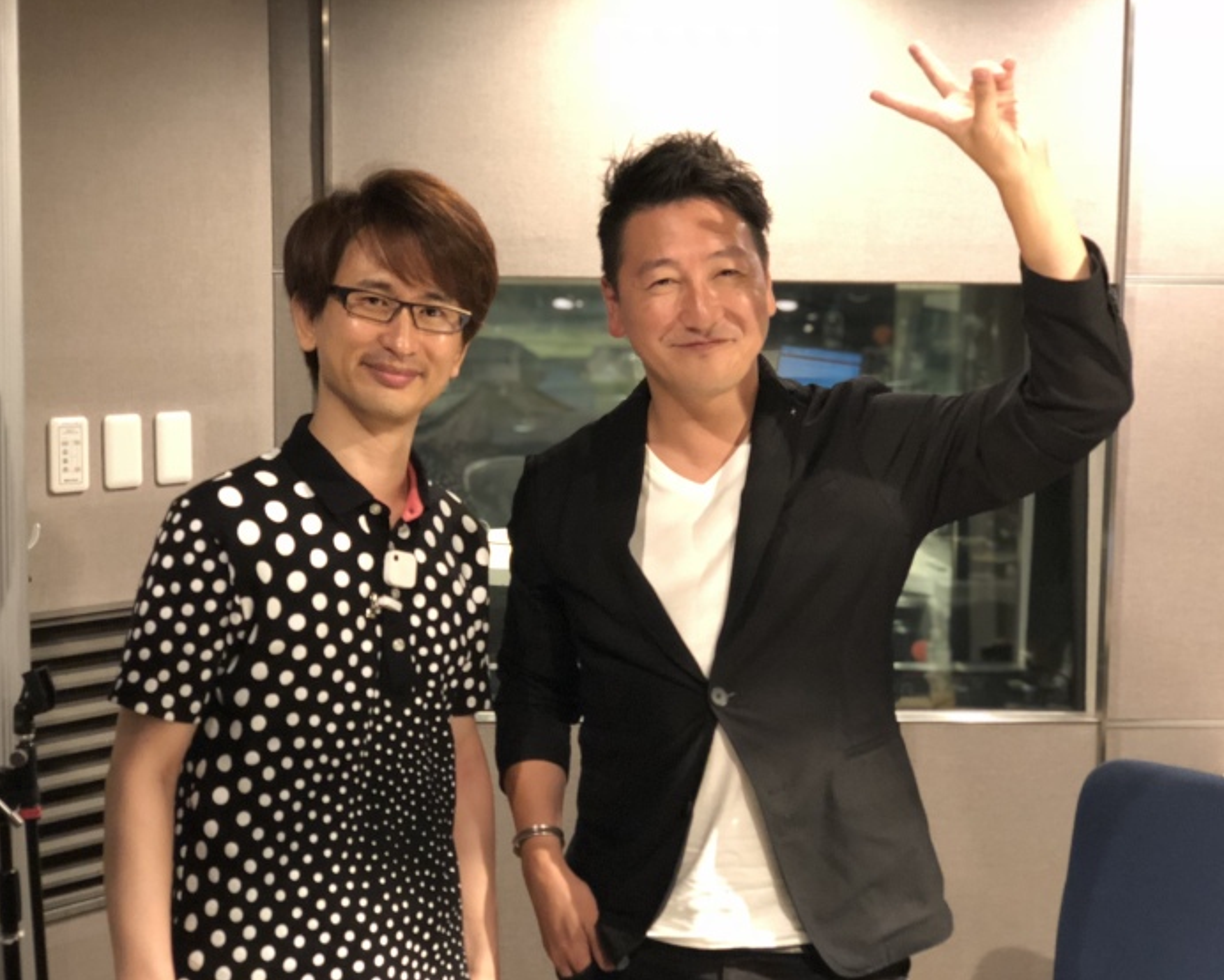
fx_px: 1993
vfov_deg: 27.6
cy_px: 494
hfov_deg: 34.1
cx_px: 600
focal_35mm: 55
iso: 160
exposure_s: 1/9
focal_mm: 6
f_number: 2.4
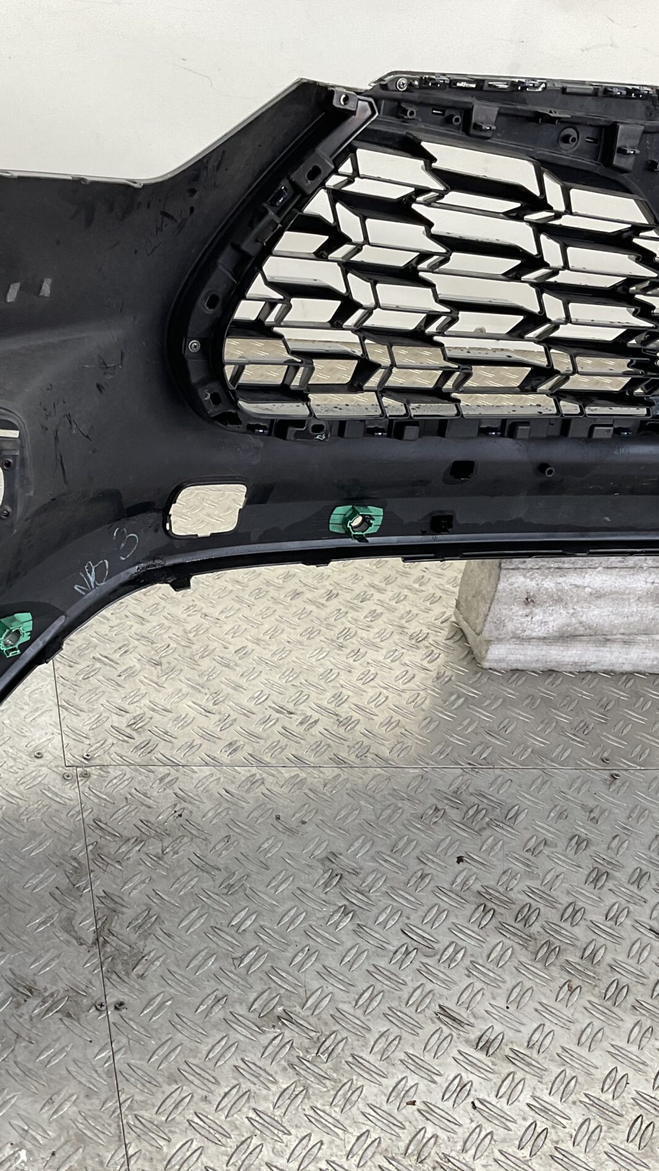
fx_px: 1336
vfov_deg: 47.4
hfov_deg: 27.5
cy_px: 582
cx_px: 197
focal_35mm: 43
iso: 40
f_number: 1.8
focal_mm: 3
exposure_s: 1/120
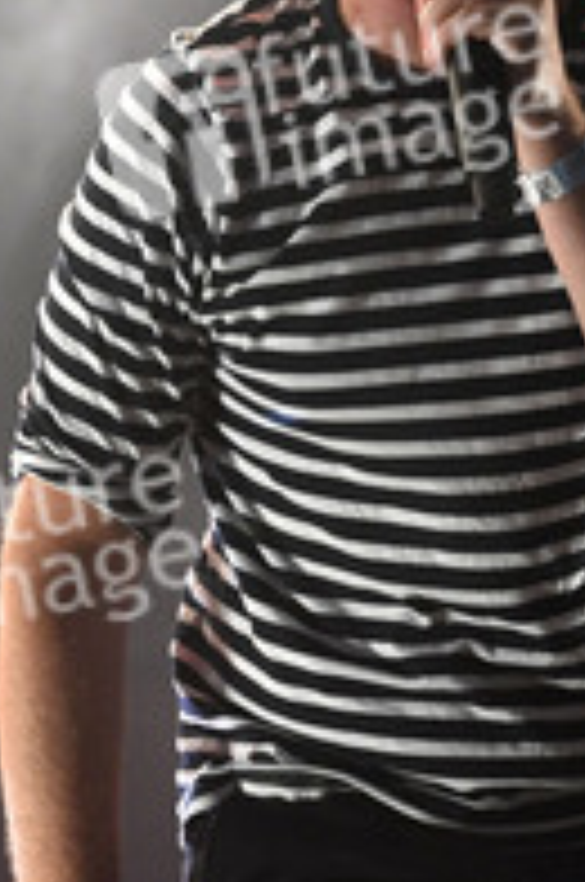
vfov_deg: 14.4
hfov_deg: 9.5
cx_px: 459
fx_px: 3498
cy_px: 338
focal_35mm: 143
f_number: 3.5
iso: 1600
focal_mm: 70
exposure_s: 1/320
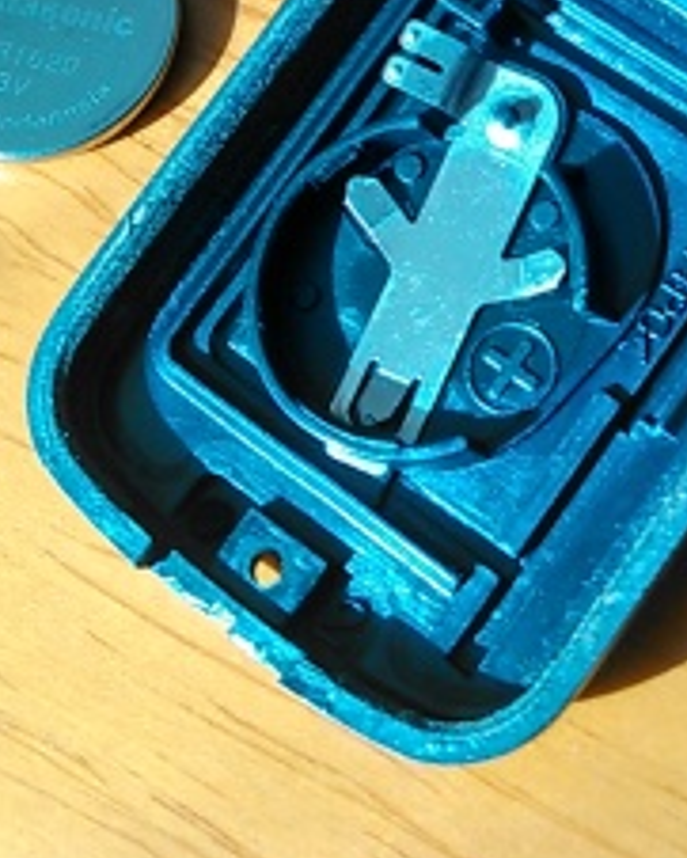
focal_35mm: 83
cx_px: 782
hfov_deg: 17.8
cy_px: 4
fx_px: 2108
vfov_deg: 22.2
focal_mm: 4
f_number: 2.4
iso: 100
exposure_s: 1/75.9
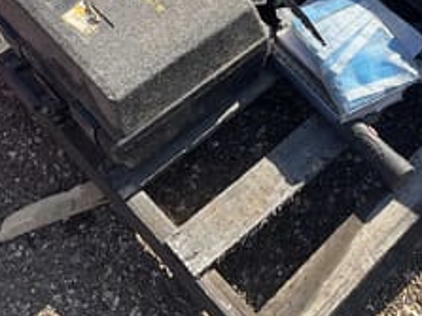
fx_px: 792
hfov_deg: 29.6
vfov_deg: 21.4
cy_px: -31
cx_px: 280
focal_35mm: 65
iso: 25
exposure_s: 1/929
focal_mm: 3
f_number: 1.8
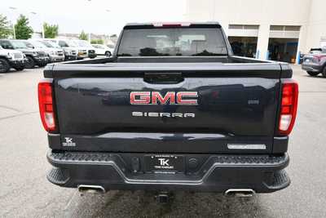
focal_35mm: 30
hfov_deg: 61.9
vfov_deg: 43.6
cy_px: 109
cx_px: 163
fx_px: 272
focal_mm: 20
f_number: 5.6
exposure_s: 1/250
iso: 320
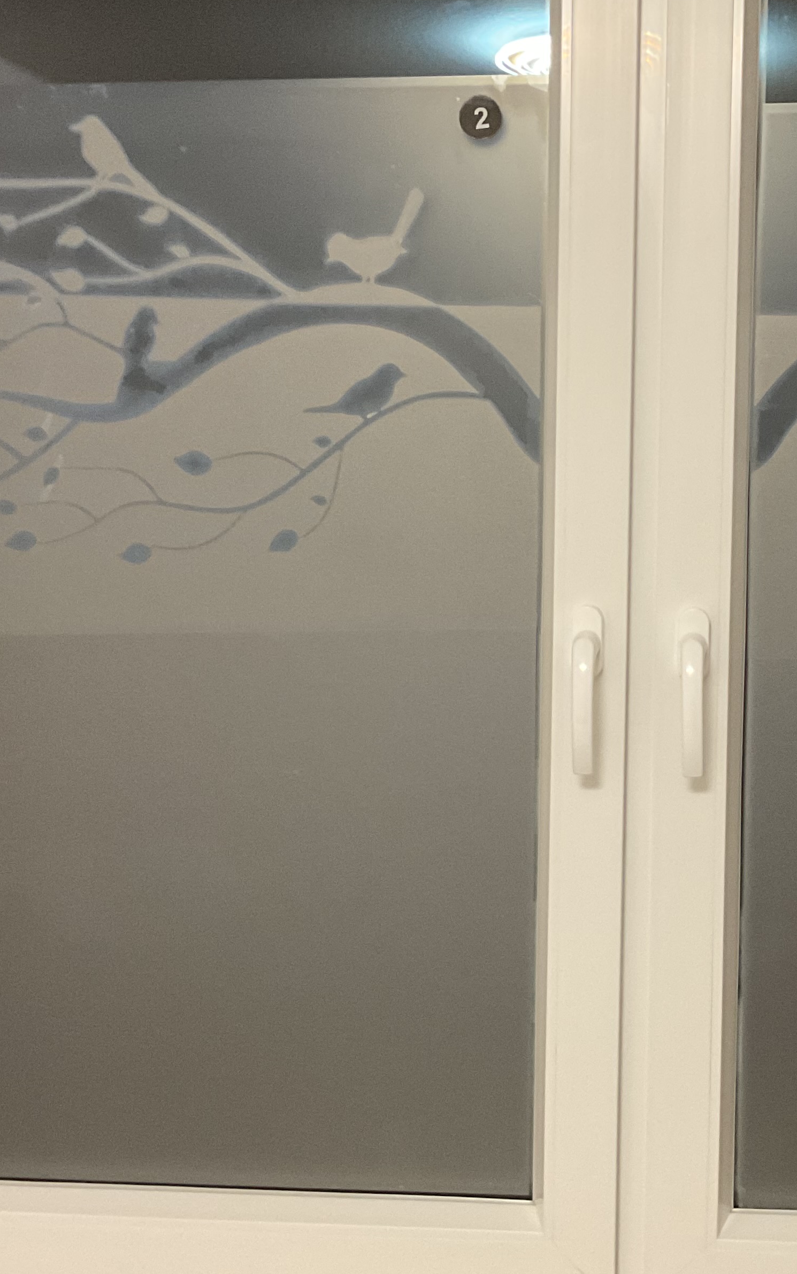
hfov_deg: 24.4
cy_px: 578
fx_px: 1807
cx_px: 663
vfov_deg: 38.8
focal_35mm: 52
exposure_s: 1/40
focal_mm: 3
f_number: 1.8
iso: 200
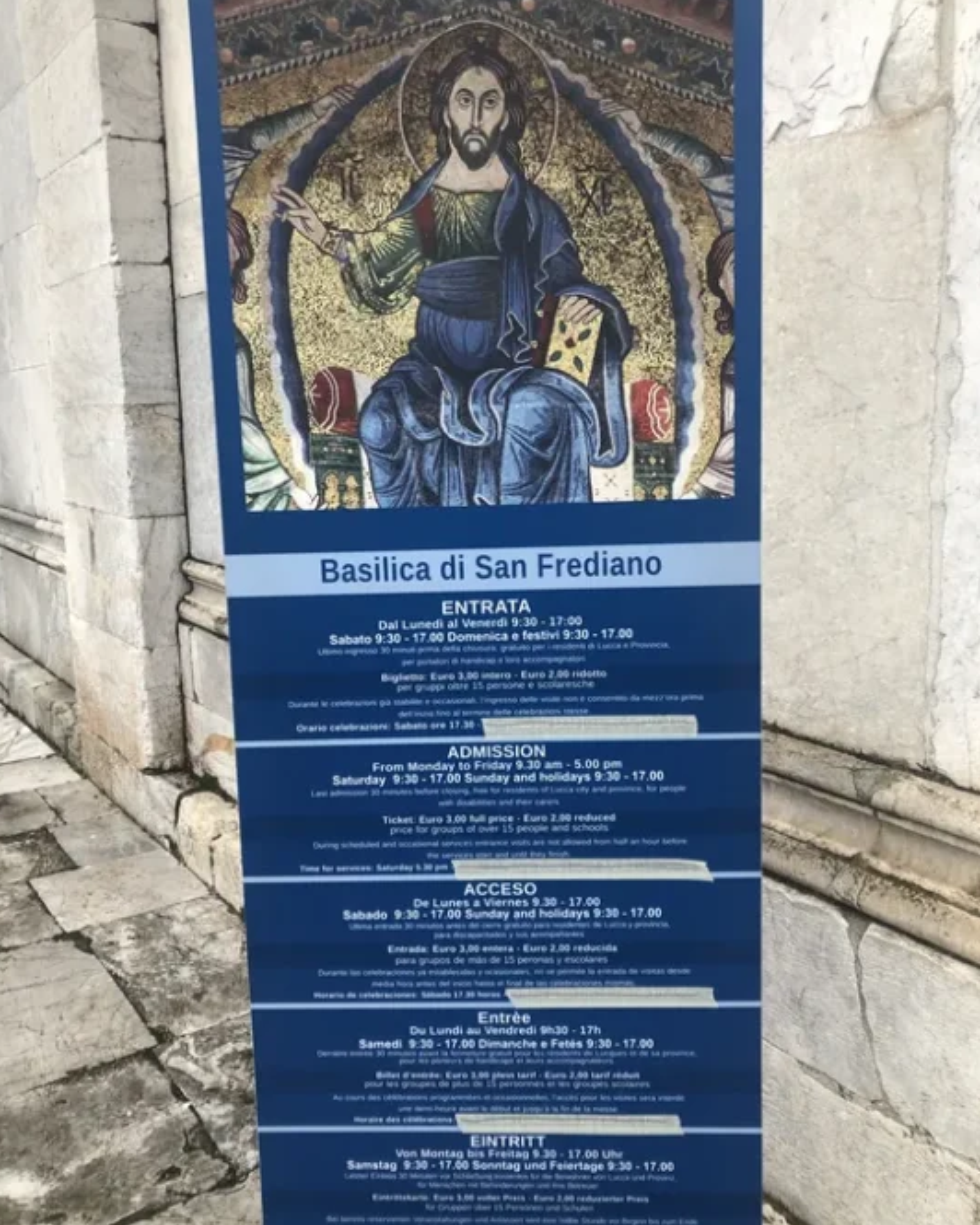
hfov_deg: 48.5
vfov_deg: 58.7
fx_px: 1088
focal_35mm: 30
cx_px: 486
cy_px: 566
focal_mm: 3.99
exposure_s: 1/120
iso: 40
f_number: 1.8
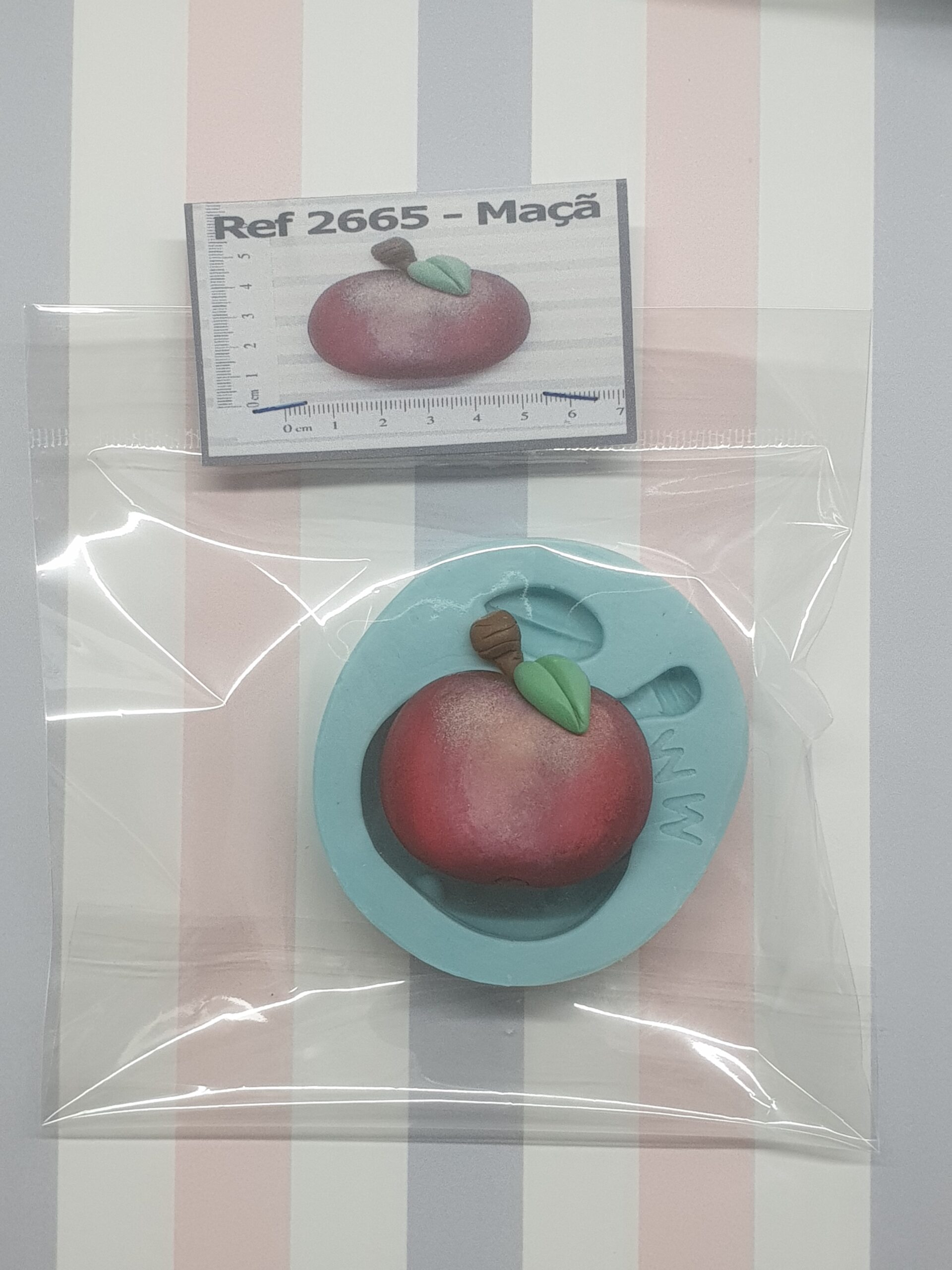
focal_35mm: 26
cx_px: 476
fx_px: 953
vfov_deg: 67.3
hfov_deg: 53.1
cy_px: 635
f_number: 2.4
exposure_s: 1/50
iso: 160
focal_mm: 4.3
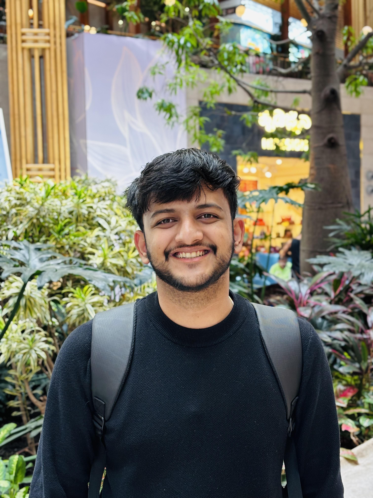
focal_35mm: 52
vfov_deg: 36.8
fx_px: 747
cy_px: 249
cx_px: 186
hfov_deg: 28.0
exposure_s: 1/50
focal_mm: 5.96
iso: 80
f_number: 1.6
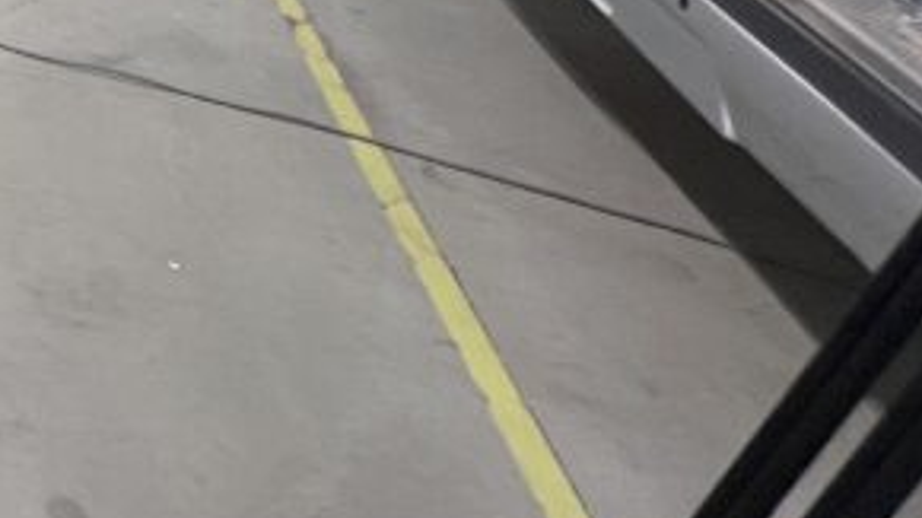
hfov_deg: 26.2
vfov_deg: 18.2
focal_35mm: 50
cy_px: -451
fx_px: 1222
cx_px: -544
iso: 200
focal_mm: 1.57
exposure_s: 1/100
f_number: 1.8
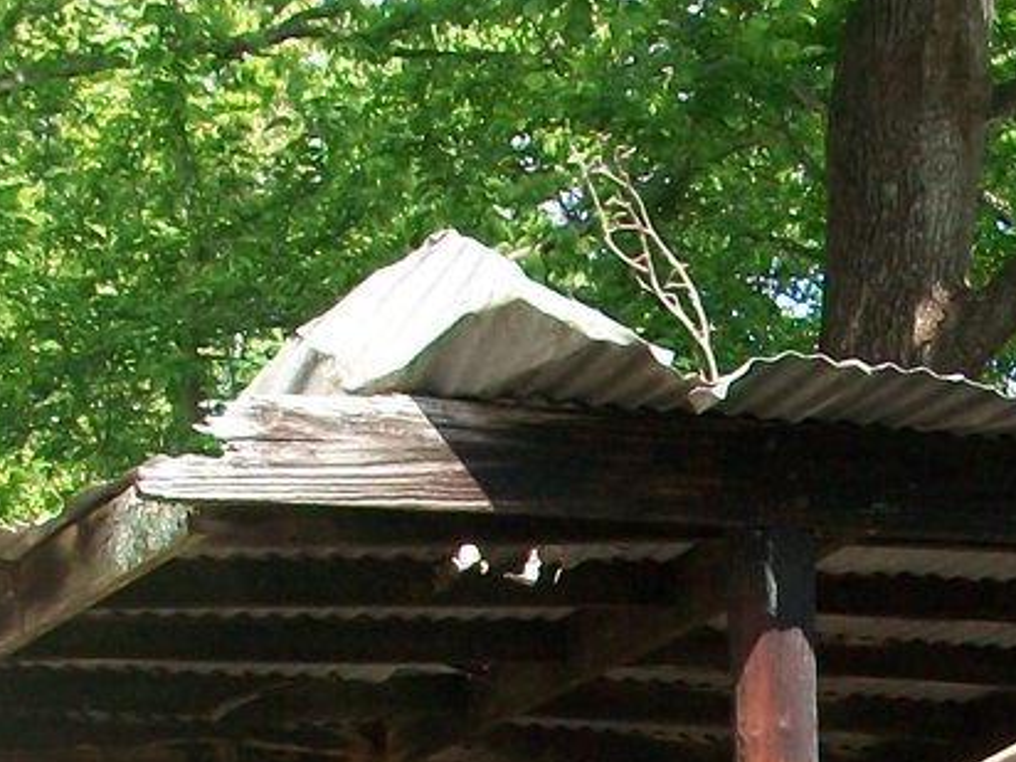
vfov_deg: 11.5
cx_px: 1133
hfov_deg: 15.3
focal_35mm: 125
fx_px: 3669
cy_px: 1027
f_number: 2.8
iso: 80
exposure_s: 1/320
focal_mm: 5.7
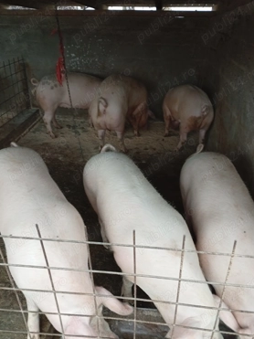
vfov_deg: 61.7
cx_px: 133
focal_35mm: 29
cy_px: 174
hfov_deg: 48.2
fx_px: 284
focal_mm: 3.98
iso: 185
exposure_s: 1/33.3
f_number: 1.8
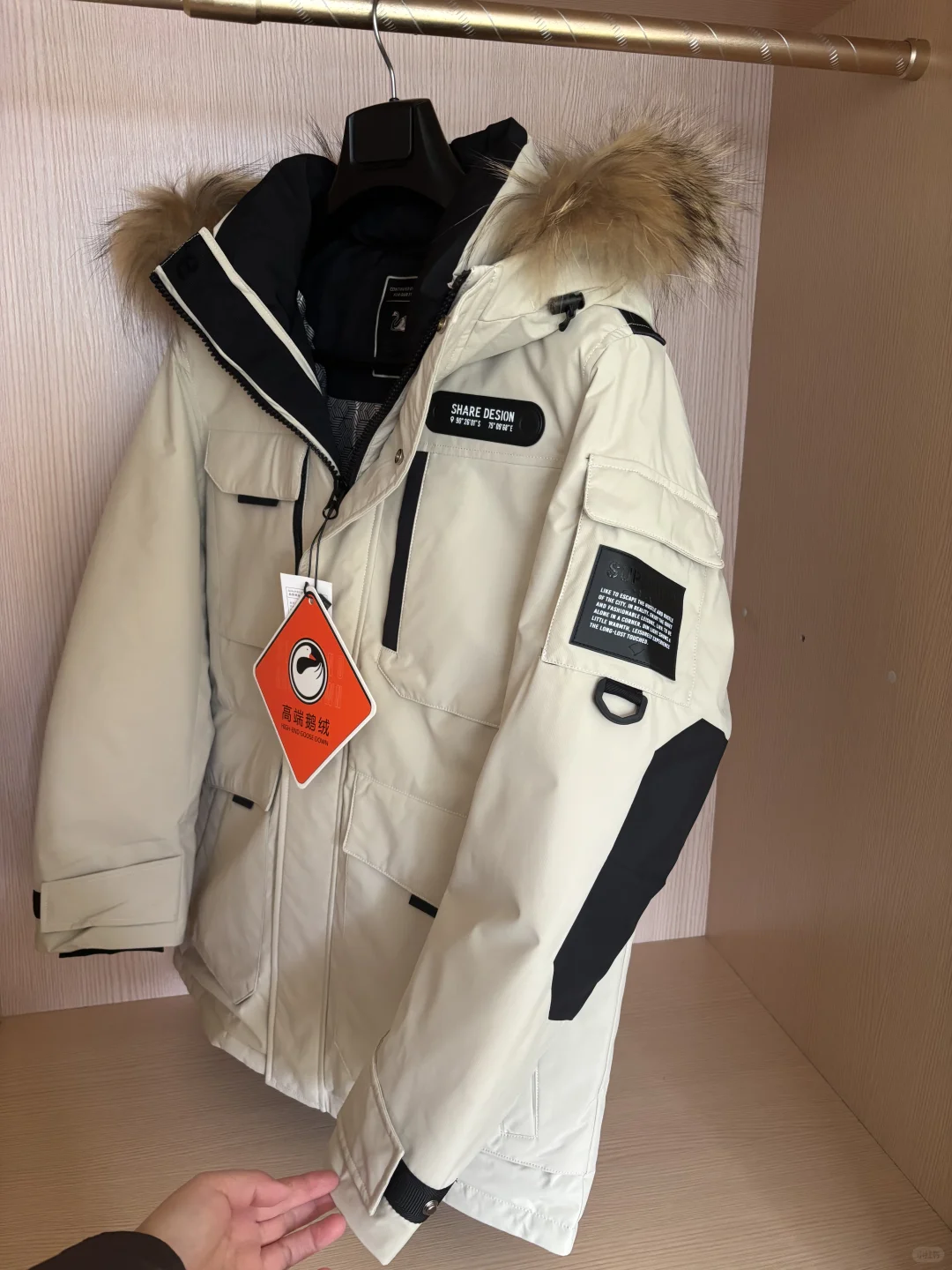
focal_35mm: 26
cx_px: 476
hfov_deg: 53.1
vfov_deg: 67.3
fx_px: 953
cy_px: 635
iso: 320
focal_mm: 5.96
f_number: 1.6
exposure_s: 1/60
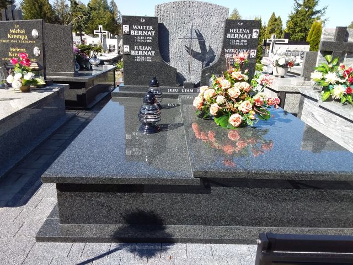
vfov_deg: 49.7
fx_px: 286
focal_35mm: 28
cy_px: 132
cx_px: 176
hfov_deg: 63.4
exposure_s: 1/769
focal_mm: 2.91
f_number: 1.9
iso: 40
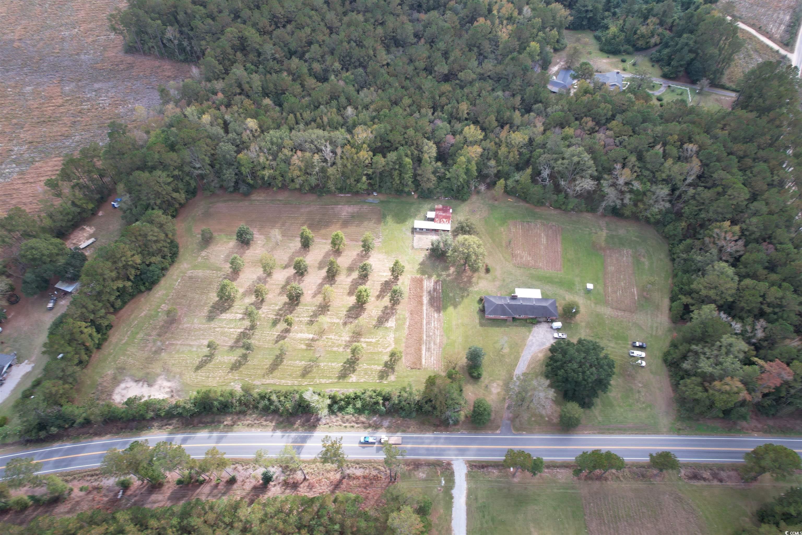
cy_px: 268
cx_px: 401
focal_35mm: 22
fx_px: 490
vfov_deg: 57.2
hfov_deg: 78.6
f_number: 2.8
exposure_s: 1/320
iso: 100
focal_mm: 8.38
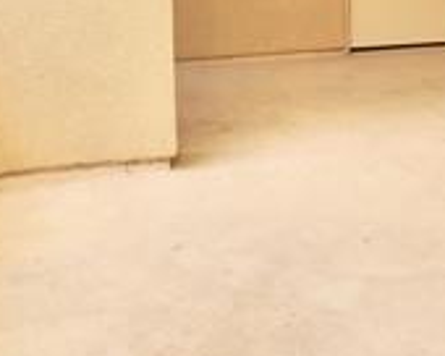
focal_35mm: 53
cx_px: 275
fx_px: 698
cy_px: -56
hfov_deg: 35.2
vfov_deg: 26.0
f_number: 4
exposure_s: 1/160
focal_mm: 10
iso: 100
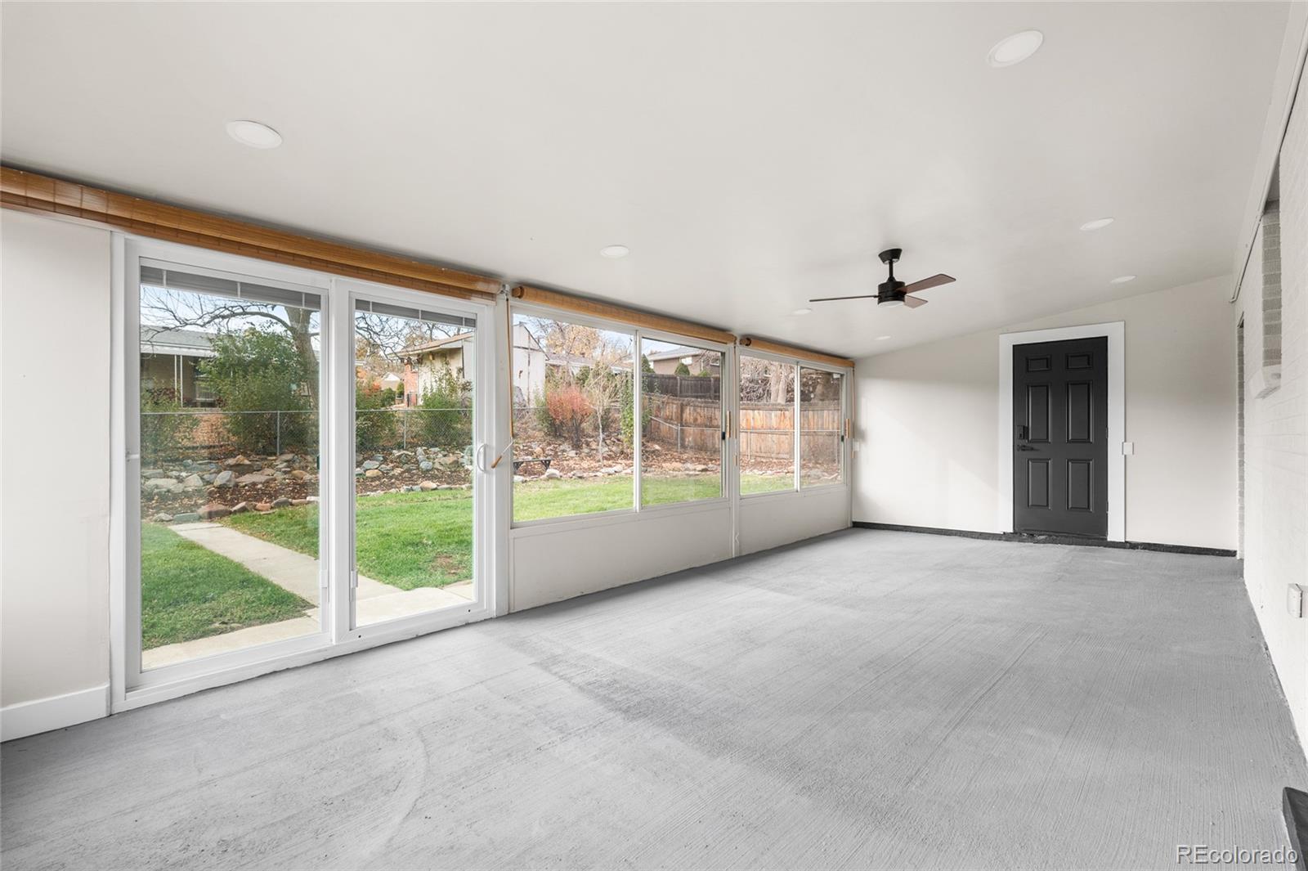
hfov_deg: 96.8
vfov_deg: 73.7
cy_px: 436
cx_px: 654
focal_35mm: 16
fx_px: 581
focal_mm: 16
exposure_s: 1/20
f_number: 8
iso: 400
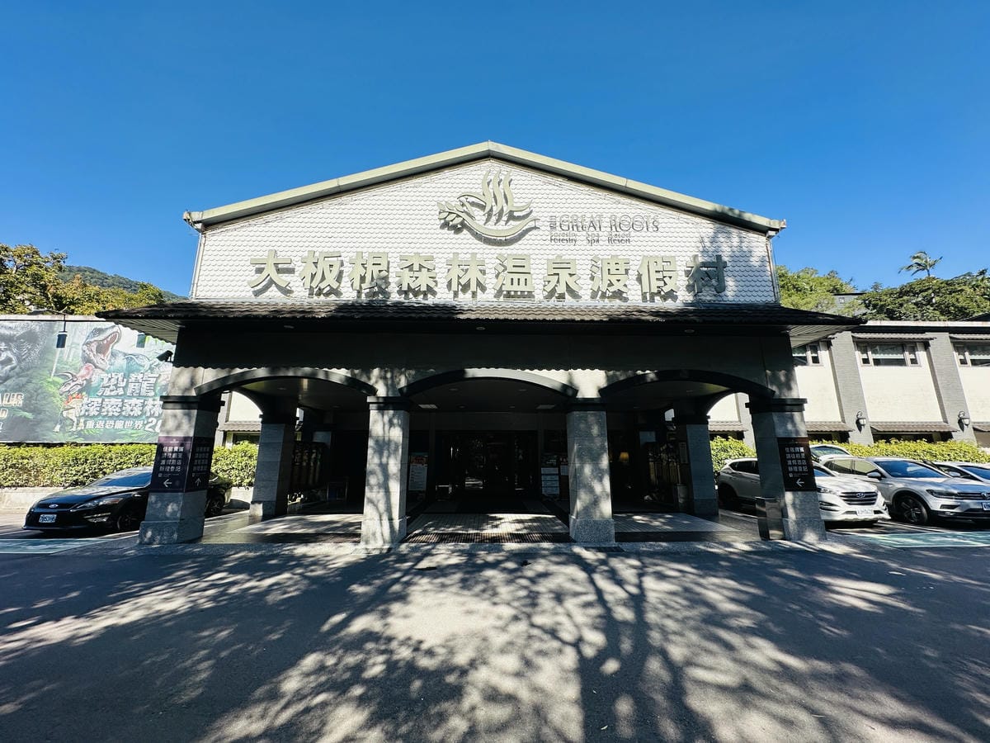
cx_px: 495
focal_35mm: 14
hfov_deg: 102.1
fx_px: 400
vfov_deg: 85.7
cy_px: 372
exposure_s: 1/769
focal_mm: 2.22
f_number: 2.2
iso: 40
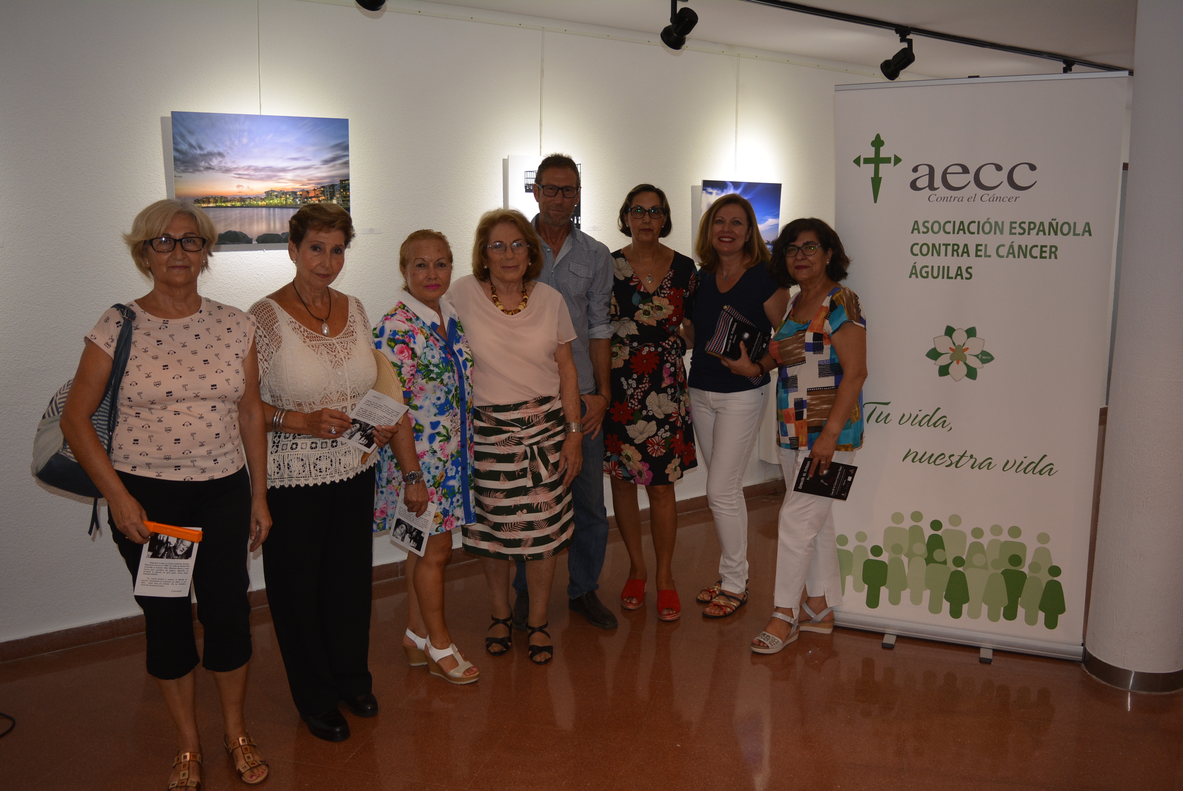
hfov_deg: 61.9
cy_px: 396
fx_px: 987
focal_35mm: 30
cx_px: 592
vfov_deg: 43.7
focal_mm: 20
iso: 400
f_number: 3.8
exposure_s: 1/100
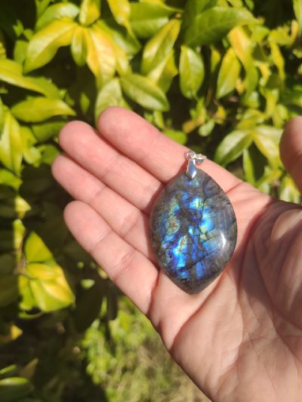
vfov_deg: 67.3
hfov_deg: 53.1
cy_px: 201
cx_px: 151
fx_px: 302
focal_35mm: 26
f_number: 1.75
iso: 112
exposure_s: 1/1740
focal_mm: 4.77
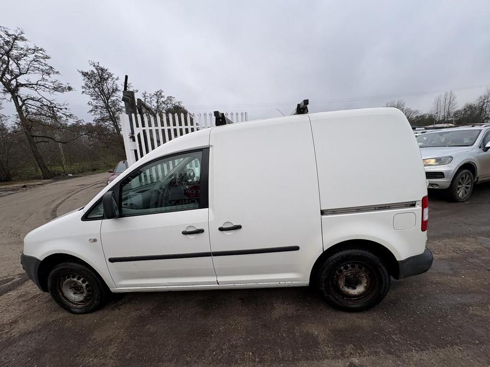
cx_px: 245
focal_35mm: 14
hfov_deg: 102.1
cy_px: 184
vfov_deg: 85.7
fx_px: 198
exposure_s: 1/296
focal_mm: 2.22
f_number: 2.2
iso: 40
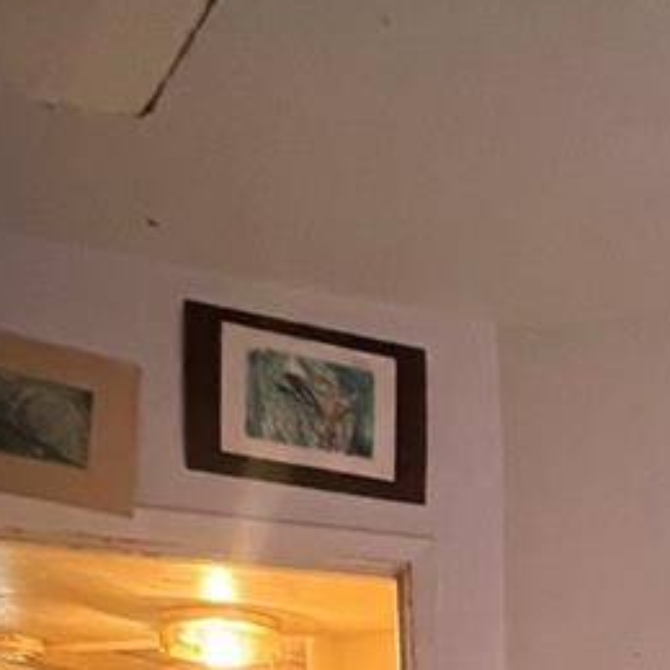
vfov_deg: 25.2
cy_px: 982
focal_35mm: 53
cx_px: 814
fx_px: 1161
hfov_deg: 28.0
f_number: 1.8
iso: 640
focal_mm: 1.57
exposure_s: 1/60
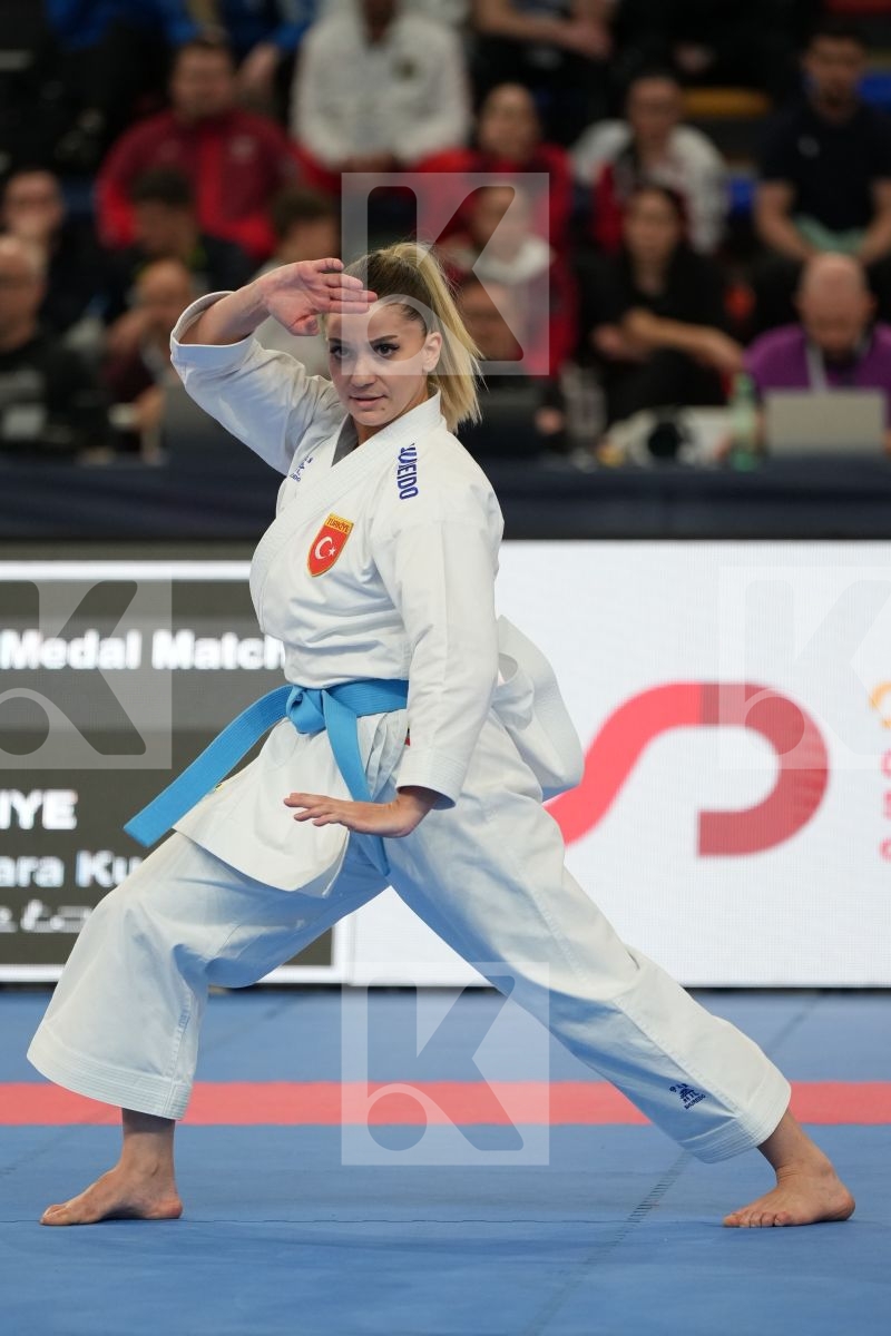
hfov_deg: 5.0
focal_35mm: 277
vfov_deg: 7.4
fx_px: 10283
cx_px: 446
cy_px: 668
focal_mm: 185
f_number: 2.8
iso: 1000
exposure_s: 1/500
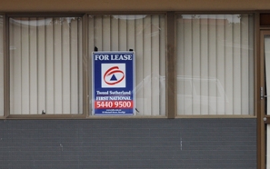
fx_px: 847
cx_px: 158
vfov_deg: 11.4
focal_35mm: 115
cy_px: 65
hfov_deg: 18.1
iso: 200
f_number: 9
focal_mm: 28
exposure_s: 1/320
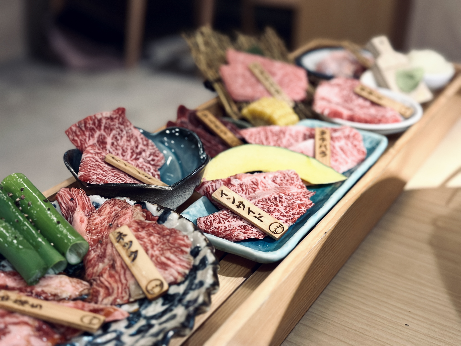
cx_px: 230
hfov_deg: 39.7
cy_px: 173
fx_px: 639
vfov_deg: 30.3
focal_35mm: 48
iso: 400
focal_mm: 6.86
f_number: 1.78
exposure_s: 1/40
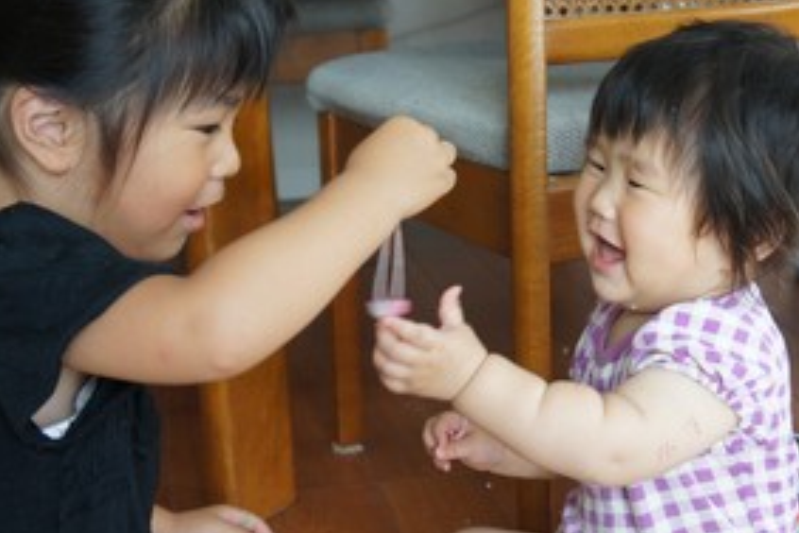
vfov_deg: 22.0
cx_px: 468
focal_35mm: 62
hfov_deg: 32.5
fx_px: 1369
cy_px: 295
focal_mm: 29
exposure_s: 1/50
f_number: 4
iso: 500
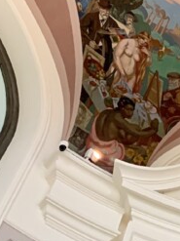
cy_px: -215
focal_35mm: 101
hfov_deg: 13.0
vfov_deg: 16.0
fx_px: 701
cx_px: 338
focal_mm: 4.25
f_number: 1.8
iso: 250
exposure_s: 1/50
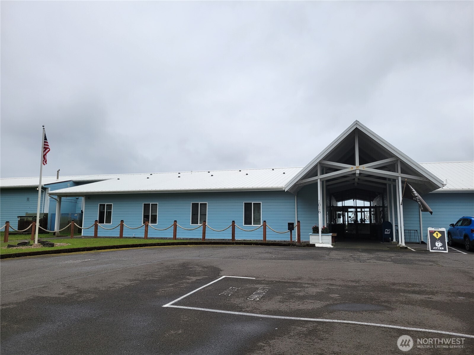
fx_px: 356
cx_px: 237
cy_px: 178
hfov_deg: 67.3
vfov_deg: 53.1
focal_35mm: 26
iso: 40
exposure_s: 1/1659
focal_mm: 5.4
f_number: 1.8
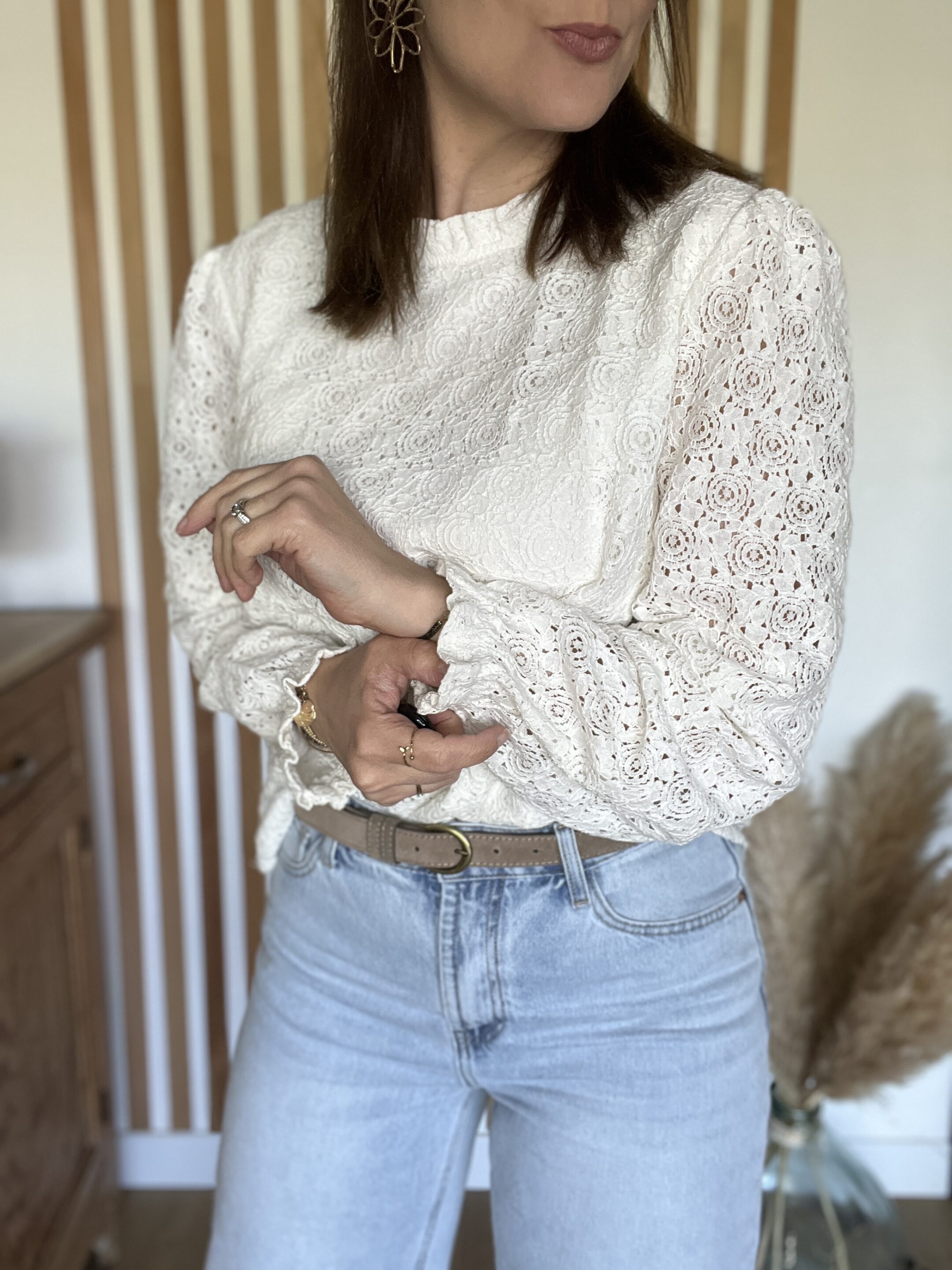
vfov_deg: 60.0
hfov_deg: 46.8
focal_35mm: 30
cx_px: 476
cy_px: 635
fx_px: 1100
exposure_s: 1/74
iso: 100
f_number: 2.2
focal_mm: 2.71
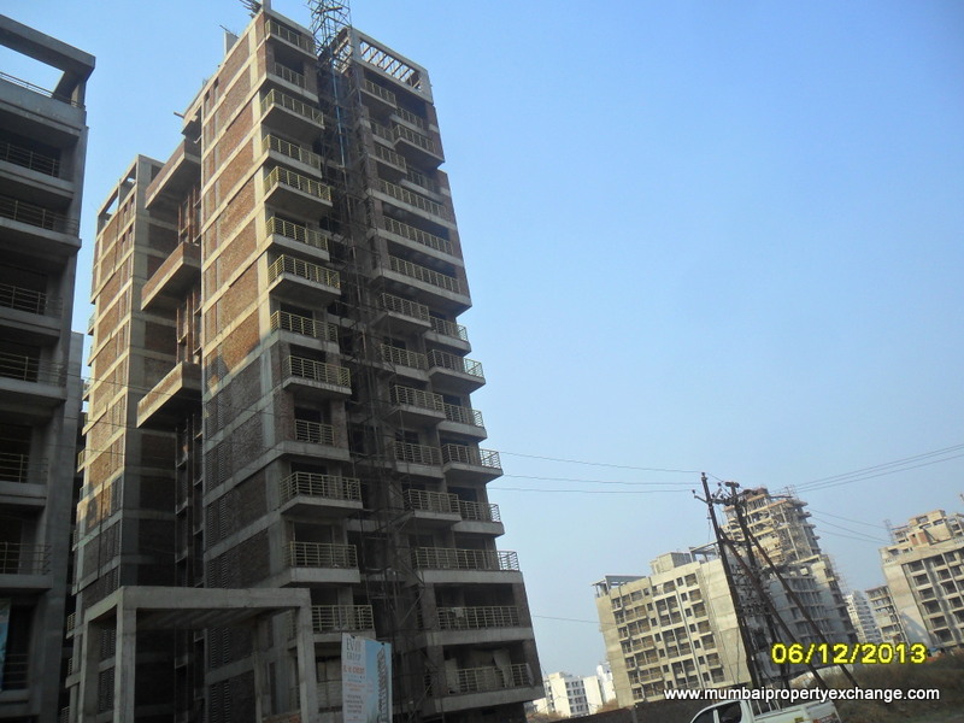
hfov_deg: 65.3
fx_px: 752
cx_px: 482
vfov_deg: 51.4
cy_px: 362
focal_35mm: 27
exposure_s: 1/750
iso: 100
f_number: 3.5
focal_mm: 4.9
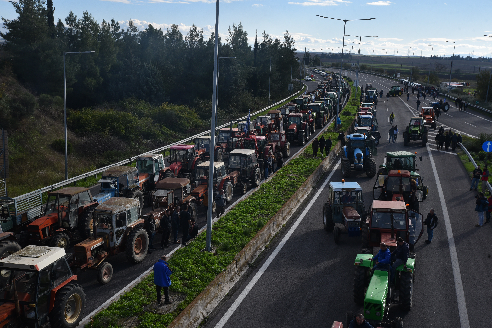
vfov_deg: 33.4
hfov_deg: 48.4
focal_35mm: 40
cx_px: 246
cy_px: 164
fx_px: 547
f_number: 10
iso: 400
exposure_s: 1/640
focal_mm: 40
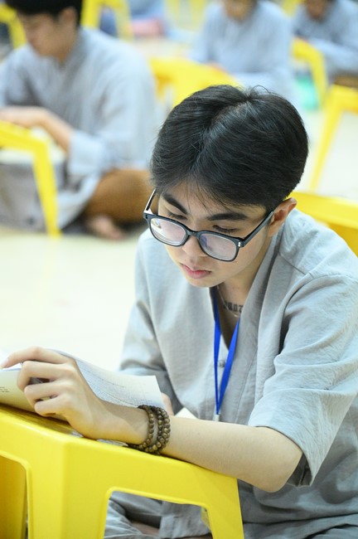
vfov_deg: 17.1
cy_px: 270
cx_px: 179
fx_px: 1794
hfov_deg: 11.4
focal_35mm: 120
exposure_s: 1/200
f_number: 4
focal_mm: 120
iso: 20000
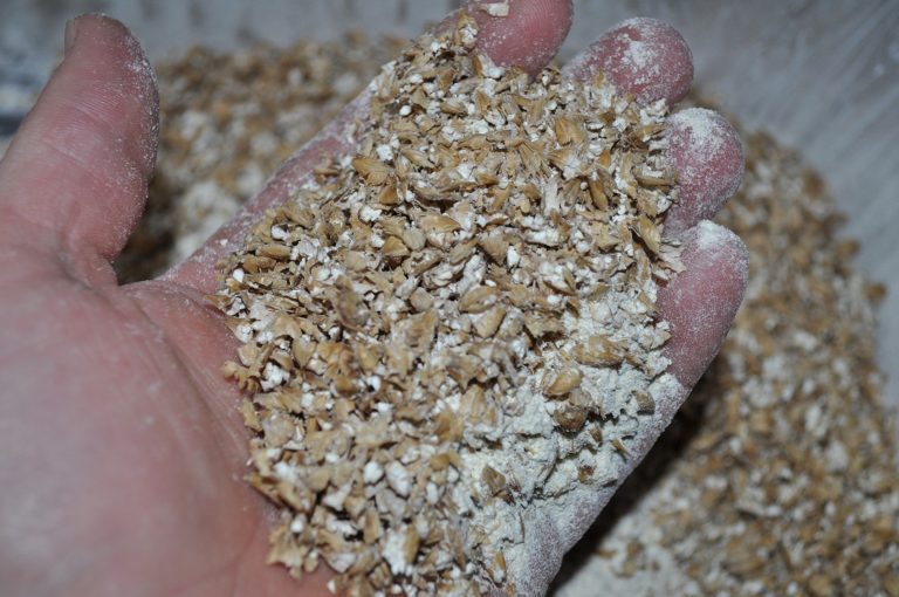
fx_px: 1309
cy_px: 298
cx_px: 450
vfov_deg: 25.7
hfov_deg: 37.9
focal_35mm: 52
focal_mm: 35
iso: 200
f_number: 5.6
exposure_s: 1/125
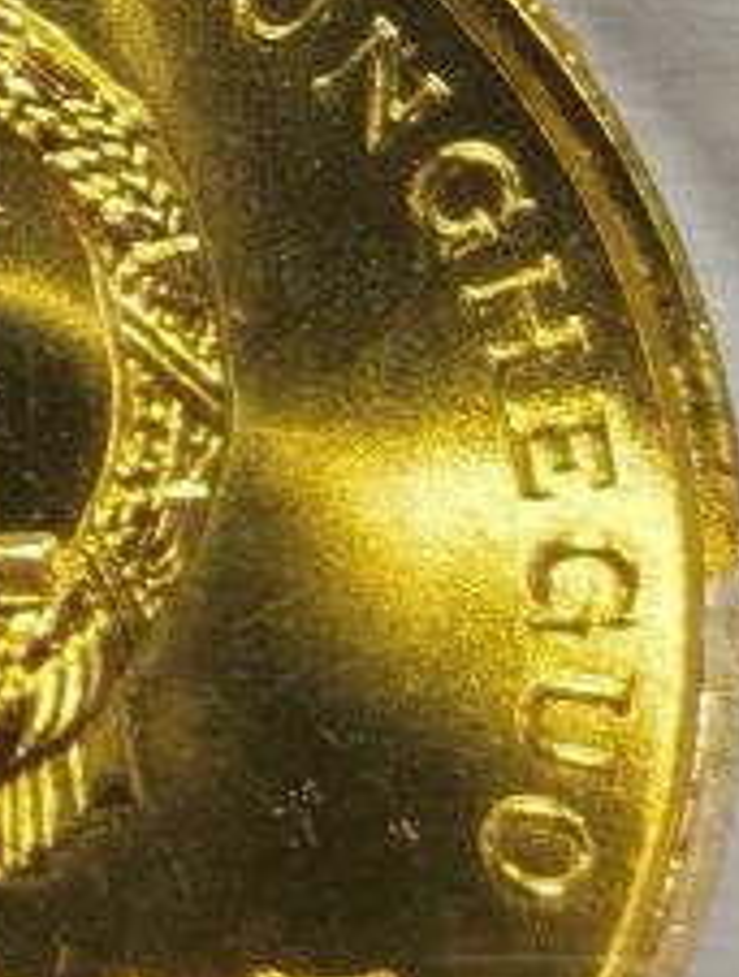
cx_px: -229
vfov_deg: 4.6
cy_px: -484
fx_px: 12171
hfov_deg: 3.5
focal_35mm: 430
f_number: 16
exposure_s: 1/100
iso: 125
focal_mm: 5.56
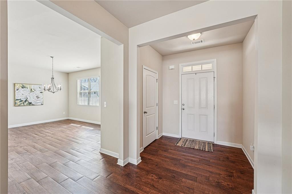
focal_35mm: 15
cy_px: 97
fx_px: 118
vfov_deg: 78.7
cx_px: 146
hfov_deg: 102.0
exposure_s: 1/15
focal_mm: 14.6
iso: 250
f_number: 8
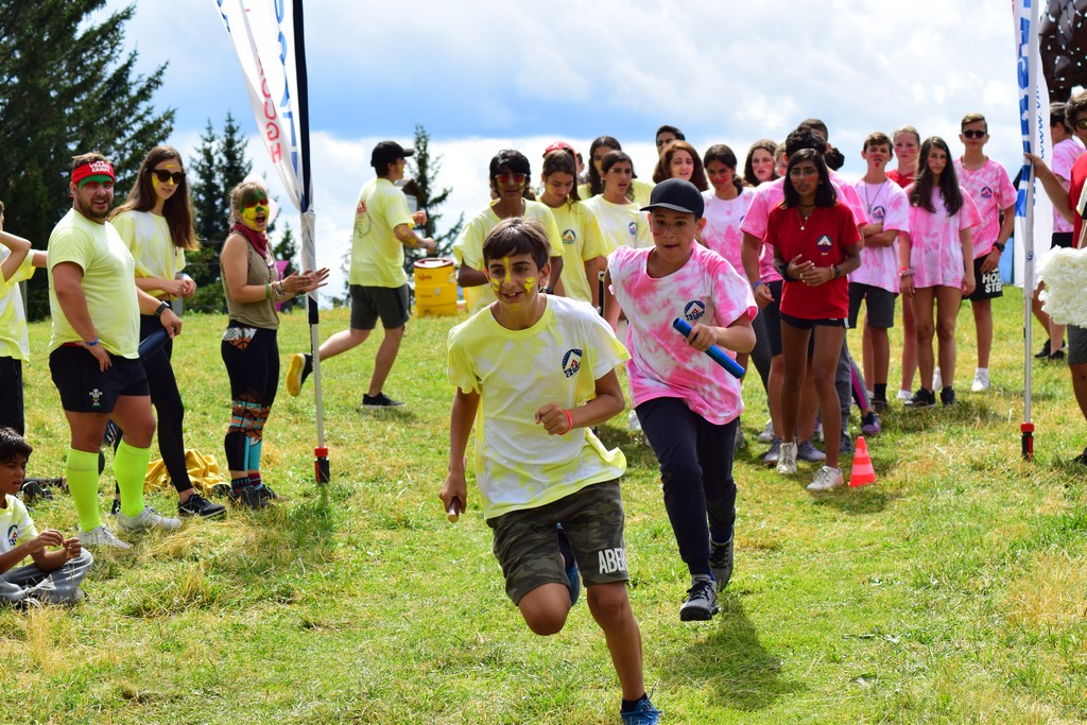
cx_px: 544
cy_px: 362
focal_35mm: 105
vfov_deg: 13.0
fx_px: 3171
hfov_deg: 19.5
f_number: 7.1
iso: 400
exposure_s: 1/1000
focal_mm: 70
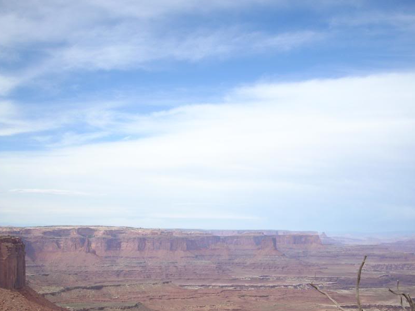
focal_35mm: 47
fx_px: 564
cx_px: 250
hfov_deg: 40.2
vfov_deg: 30.8
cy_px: 189
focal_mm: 6.2
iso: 64
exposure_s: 1/878
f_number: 2.8
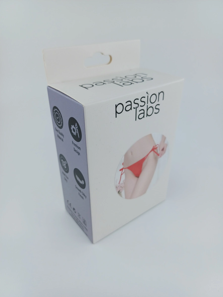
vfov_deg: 69.4
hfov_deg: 54.9
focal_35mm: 25
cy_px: 148
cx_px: 112
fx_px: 215
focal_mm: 4.65
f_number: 1.8
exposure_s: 1/576
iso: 50
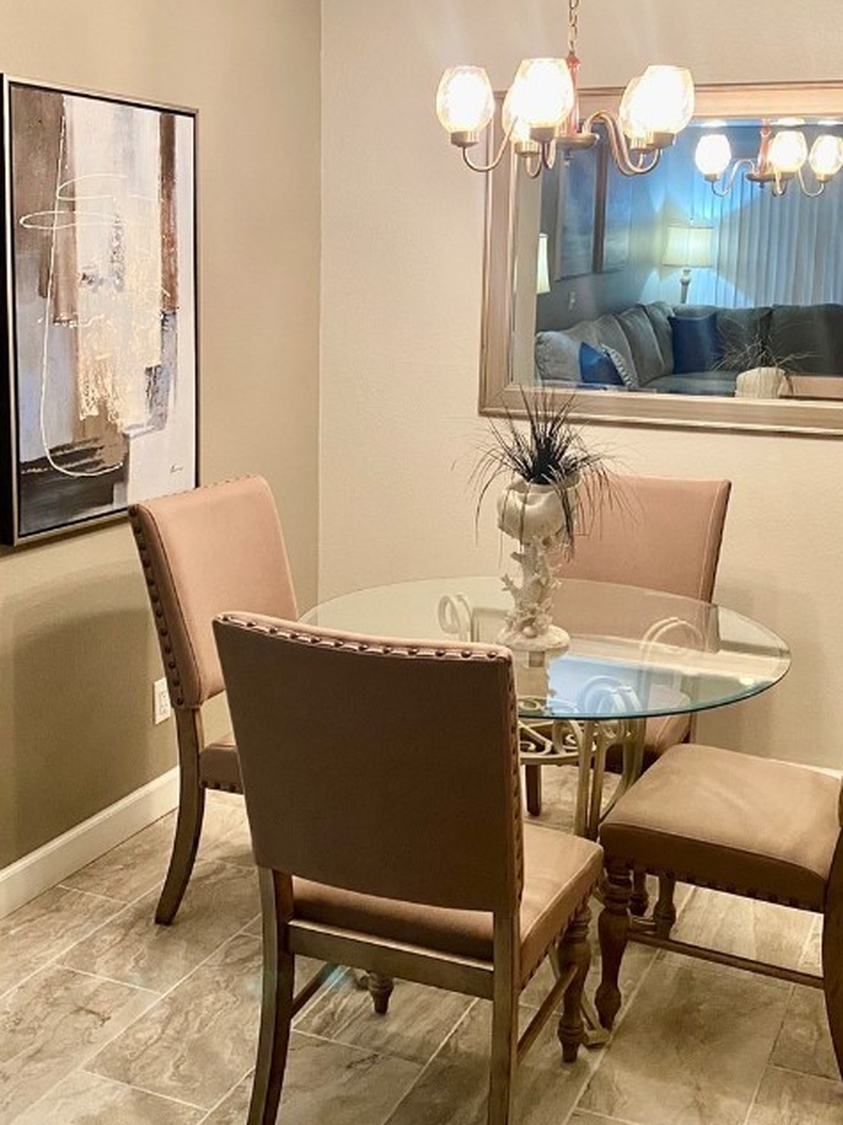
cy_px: 555
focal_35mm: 42
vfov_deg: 44.8
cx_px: 412
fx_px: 1365
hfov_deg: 34.3
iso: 200
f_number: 1.8
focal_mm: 4.25
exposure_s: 1/60
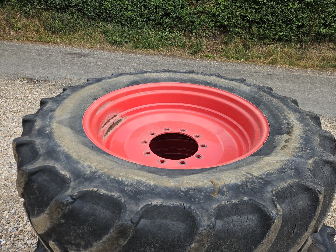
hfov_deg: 73.9
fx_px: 223
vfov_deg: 58.9
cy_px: 126
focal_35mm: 23
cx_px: 168
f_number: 1.8
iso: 25
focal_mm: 5.4
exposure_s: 1/508
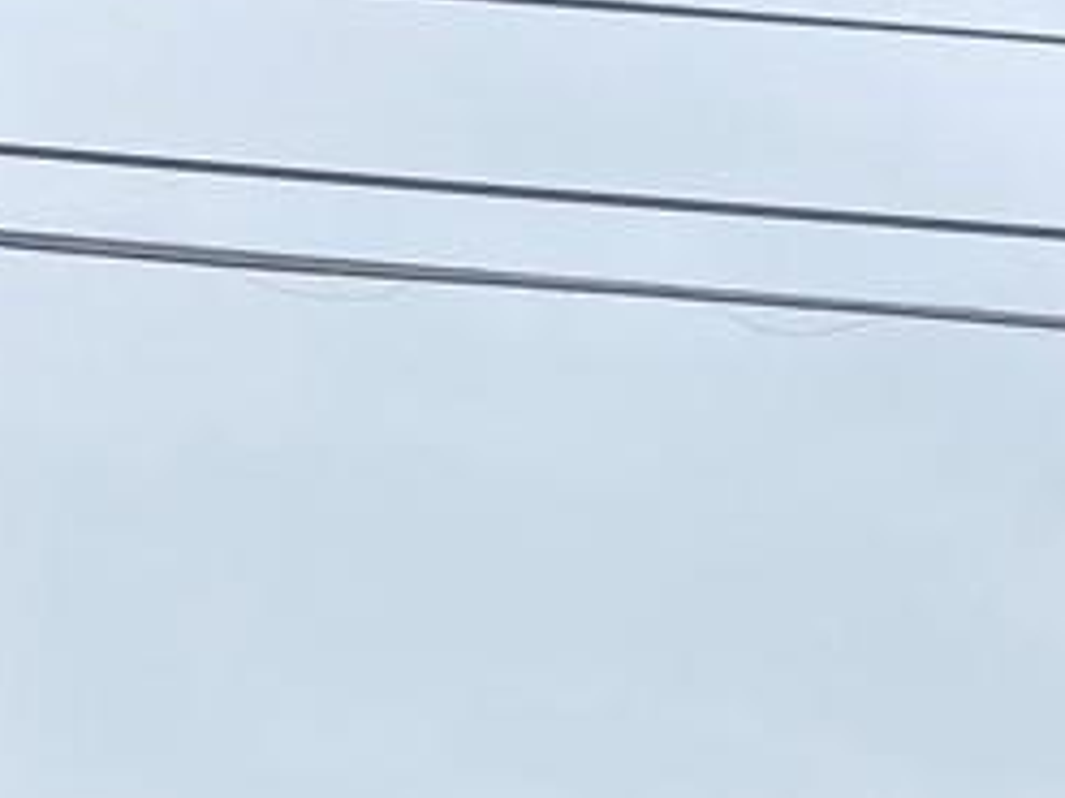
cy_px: 1272
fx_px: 3321
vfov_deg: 12.8
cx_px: 1695
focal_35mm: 108
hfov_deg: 16.3
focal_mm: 4.25
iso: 32
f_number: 1.8
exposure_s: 1/5025
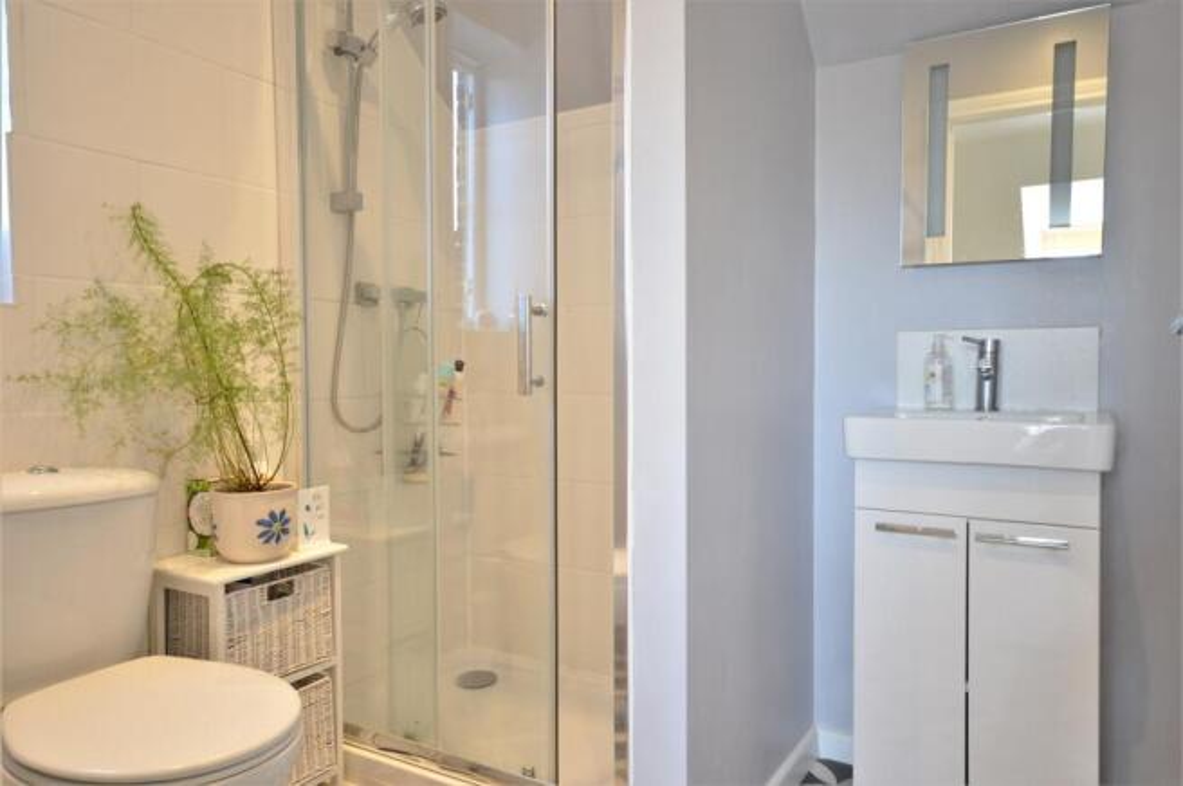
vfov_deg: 53.0
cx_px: 592
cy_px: 393
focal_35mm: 24
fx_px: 788
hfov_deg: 73.8
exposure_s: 1/40
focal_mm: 16
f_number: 5
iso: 800
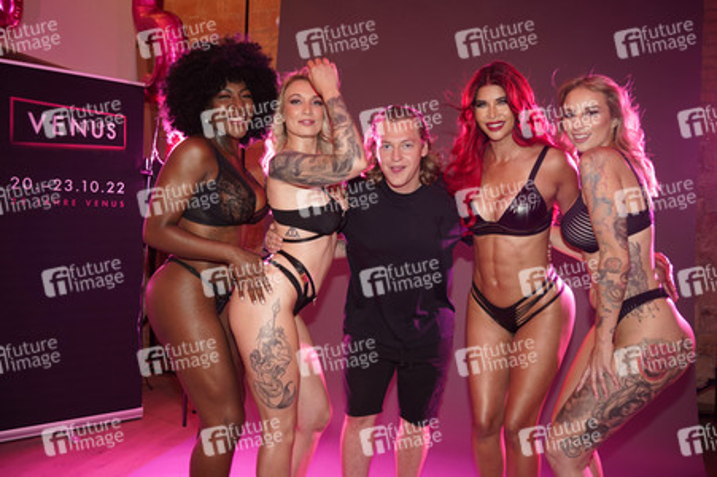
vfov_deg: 46.3
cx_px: 358
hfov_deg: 65.5
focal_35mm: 28
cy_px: 238
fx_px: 557
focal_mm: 28
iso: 640
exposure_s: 1/100
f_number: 4.5
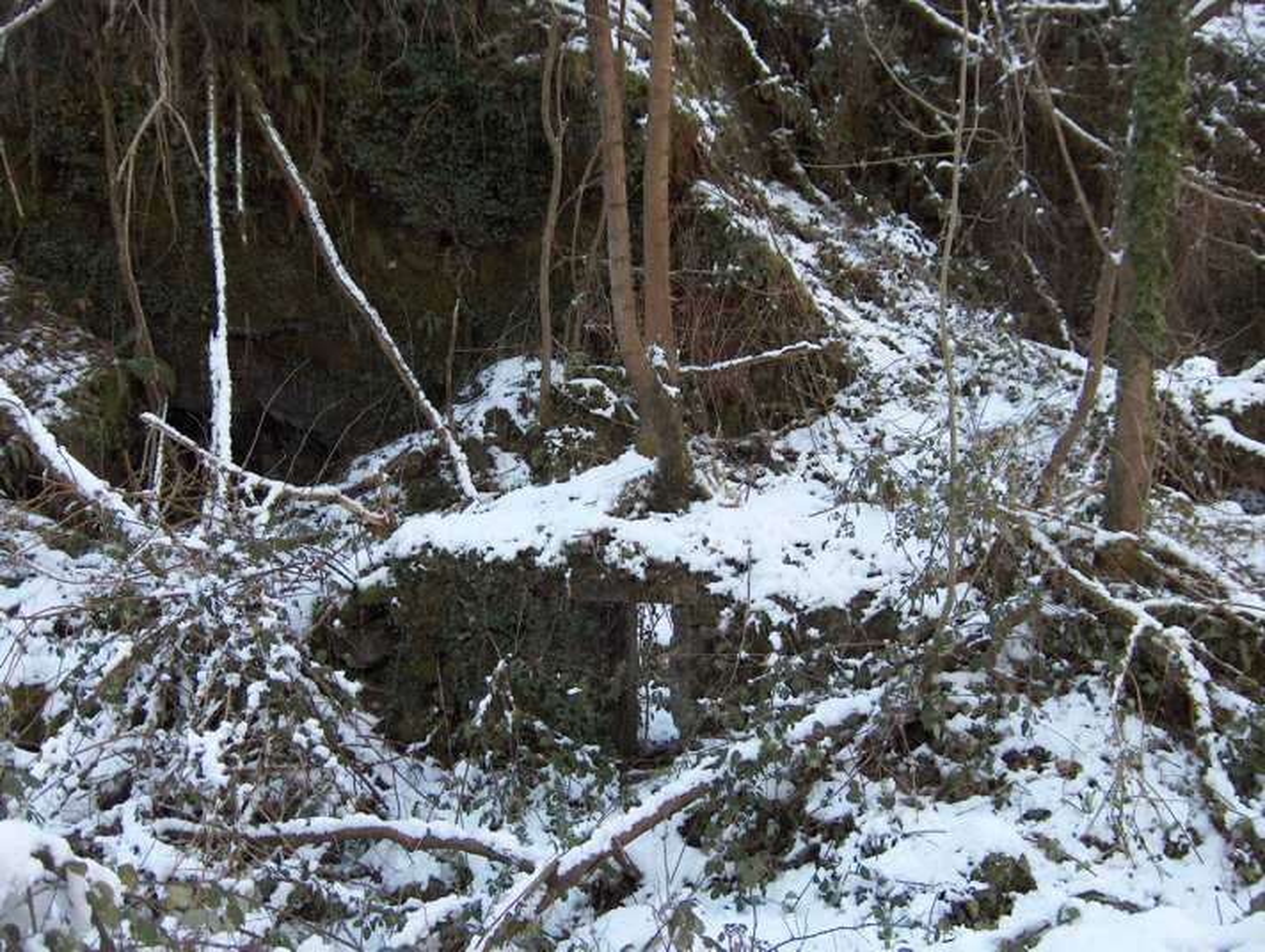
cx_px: 632
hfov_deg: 47.8
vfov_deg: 36.9
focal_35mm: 39
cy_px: 476
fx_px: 1427
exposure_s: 1/175
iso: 198
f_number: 2.8
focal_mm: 8
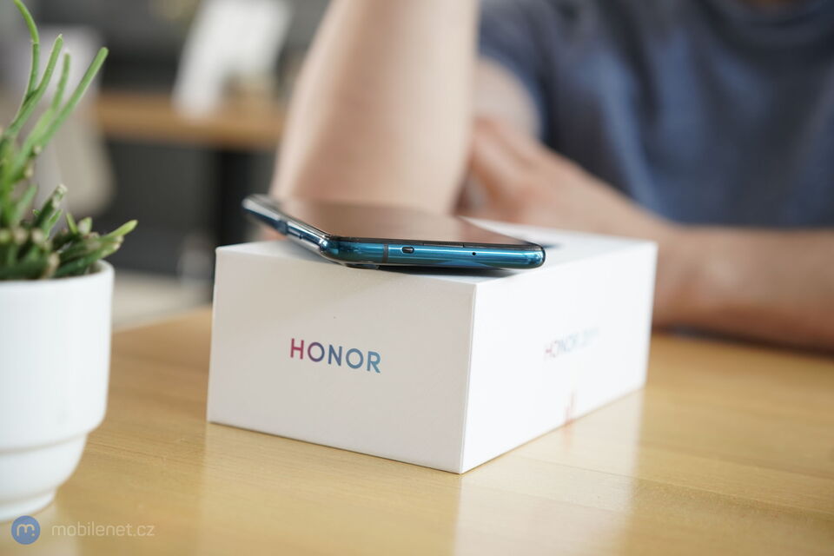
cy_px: 278
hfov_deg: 36.2
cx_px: 417
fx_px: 1274
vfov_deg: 24.6
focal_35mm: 55
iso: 400
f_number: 4
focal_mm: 55
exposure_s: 1/100
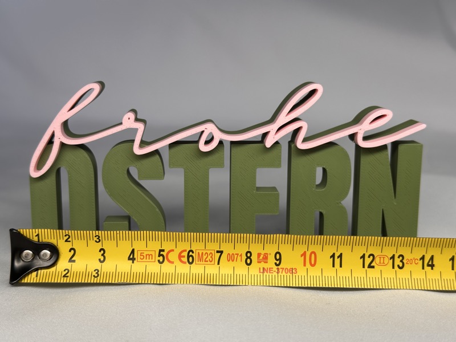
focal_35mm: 48
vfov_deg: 30.3
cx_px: 228
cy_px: 171
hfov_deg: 39.7
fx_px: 632
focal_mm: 6.86
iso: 64
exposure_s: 1/797
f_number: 1.78
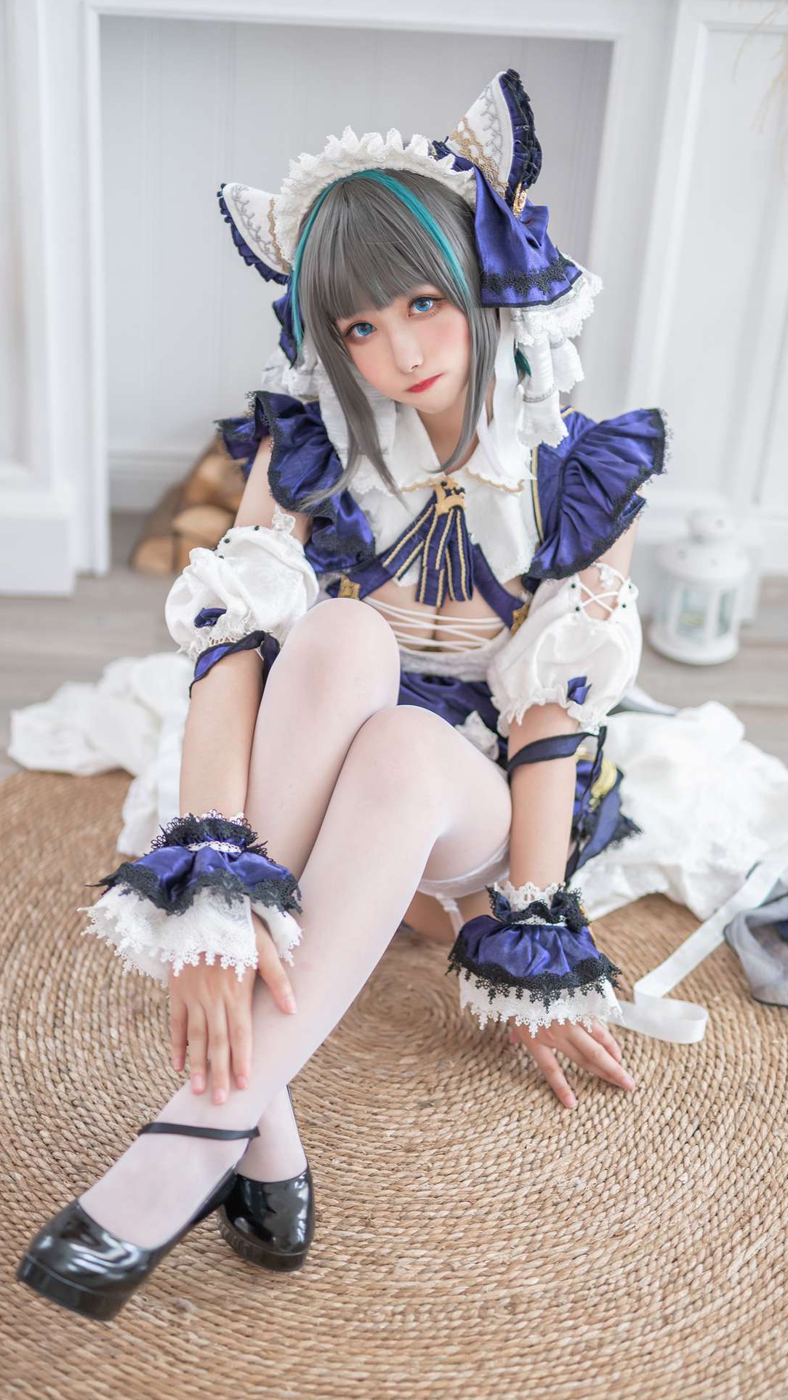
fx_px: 1968
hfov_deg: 22.6
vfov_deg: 39.2
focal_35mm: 53
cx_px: 373
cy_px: 695
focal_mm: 50
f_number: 1.4
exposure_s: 1/160
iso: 400
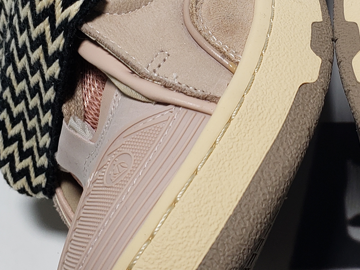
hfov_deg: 24.0
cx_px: 292
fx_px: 832
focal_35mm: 80
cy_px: 27
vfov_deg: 18.1
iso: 50
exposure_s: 1/286
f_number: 2.4
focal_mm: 4.3
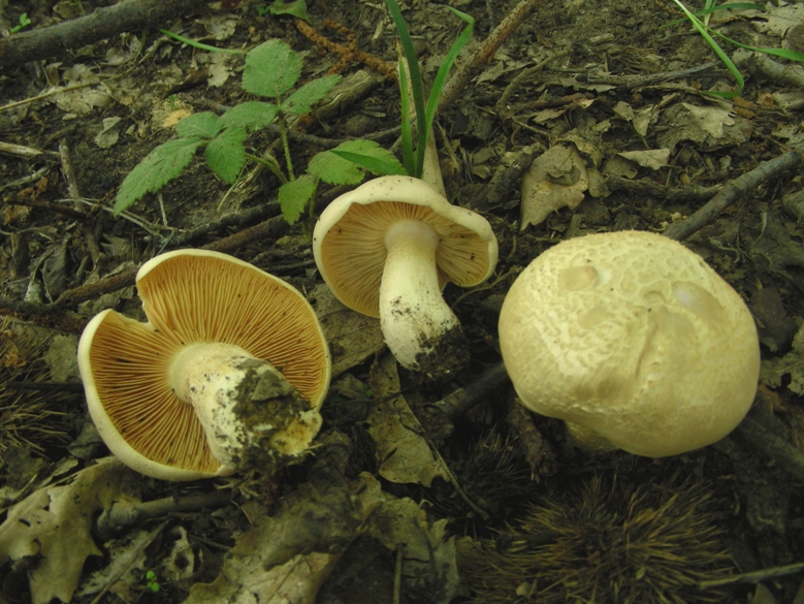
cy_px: 303
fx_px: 906
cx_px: 411
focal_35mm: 39
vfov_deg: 36.8
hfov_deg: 47.8
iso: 68
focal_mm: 6.3
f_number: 3.5
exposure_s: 1/29.8
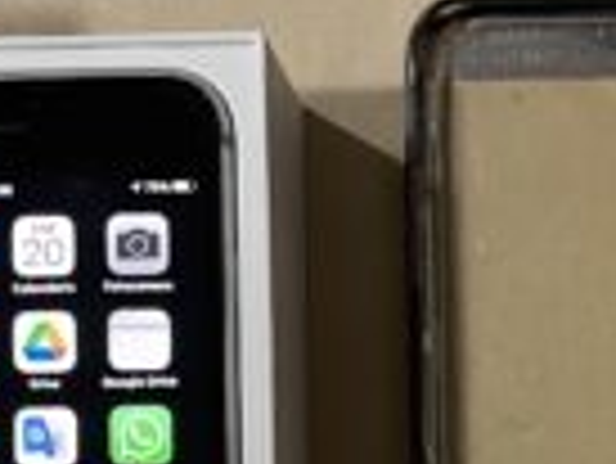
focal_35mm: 97
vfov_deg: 14.5
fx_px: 1728
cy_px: 628
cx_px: 580
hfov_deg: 19.8
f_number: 1.6
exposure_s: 1/50
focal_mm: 5.1
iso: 125
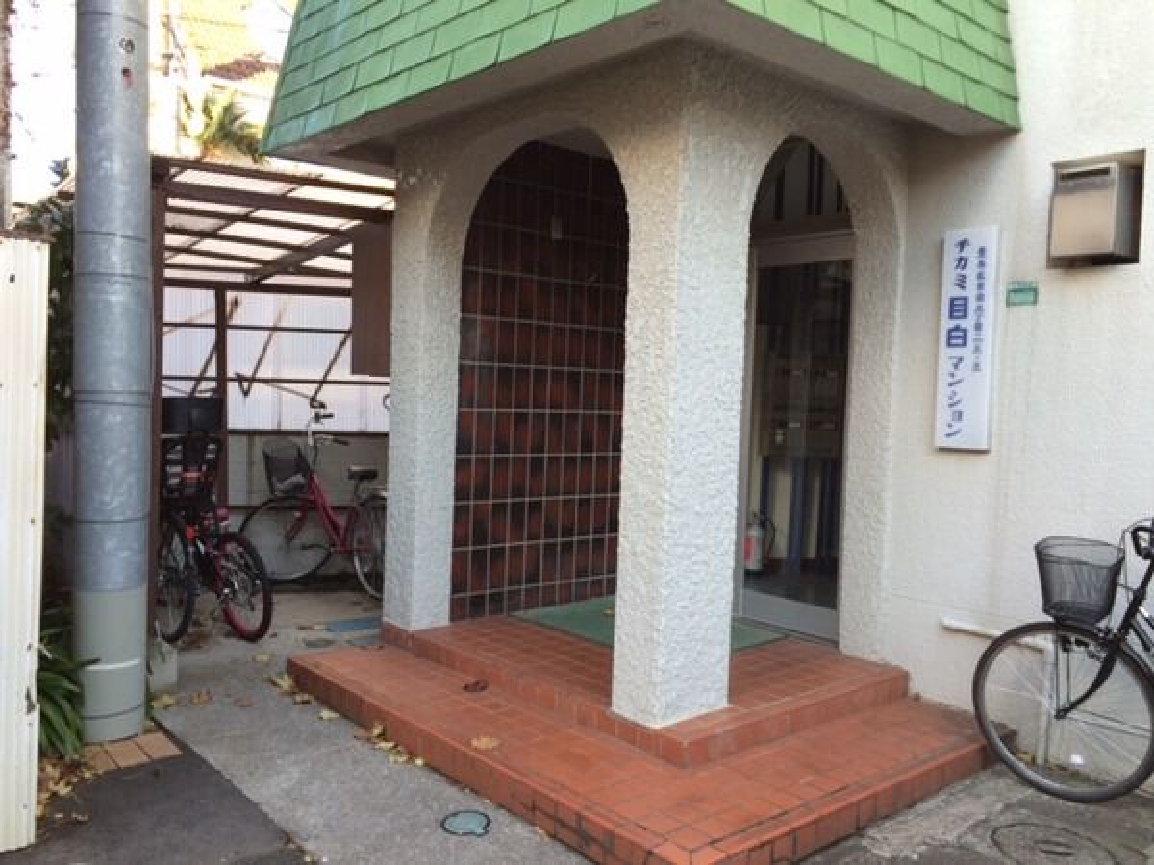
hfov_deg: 61.7
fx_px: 967
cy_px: 432
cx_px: 577
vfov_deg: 48.2
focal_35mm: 29
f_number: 2.2
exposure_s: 1/60
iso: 40
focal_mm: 4.15
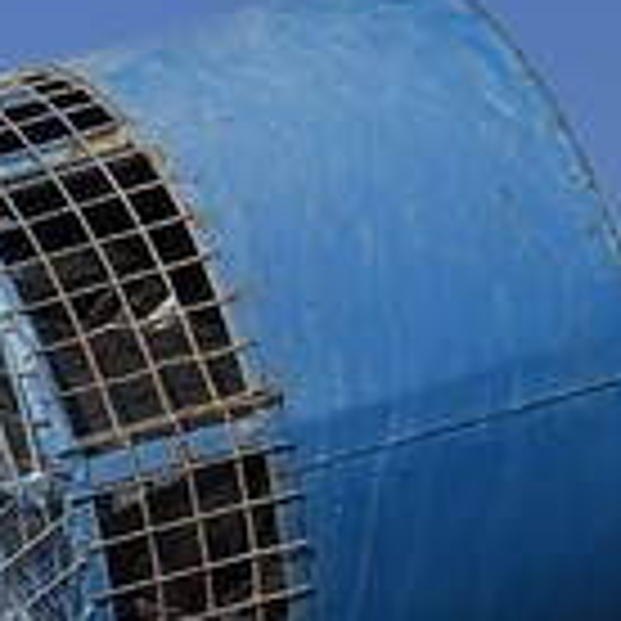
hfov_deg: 4.9
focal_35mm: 306
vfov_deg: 5.6
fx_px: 6211
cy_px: 1366
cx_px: -2286
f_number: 14
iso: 200
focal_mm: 31
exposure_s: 1/500
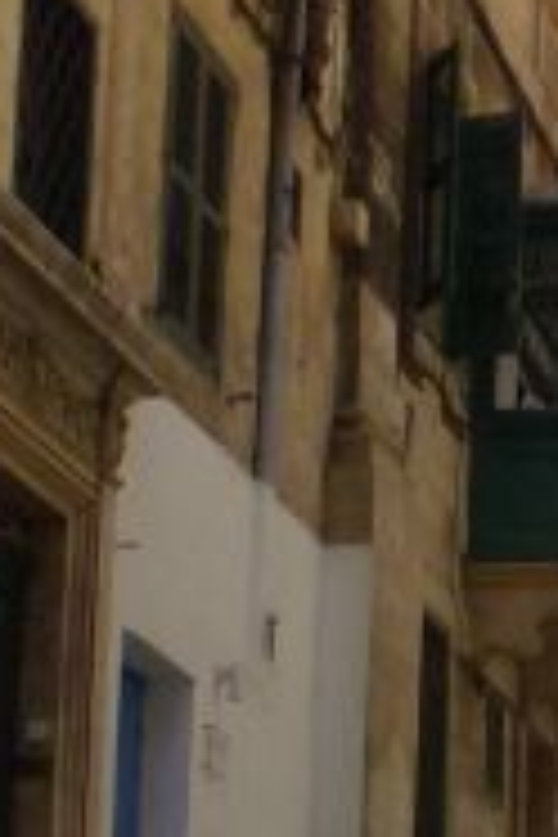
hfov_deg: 9.1
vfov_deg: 14.0
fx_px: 3371
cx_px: 968
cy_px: 752
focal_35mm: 145
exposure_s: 1/640
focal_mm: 4.3
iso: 100
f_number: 4
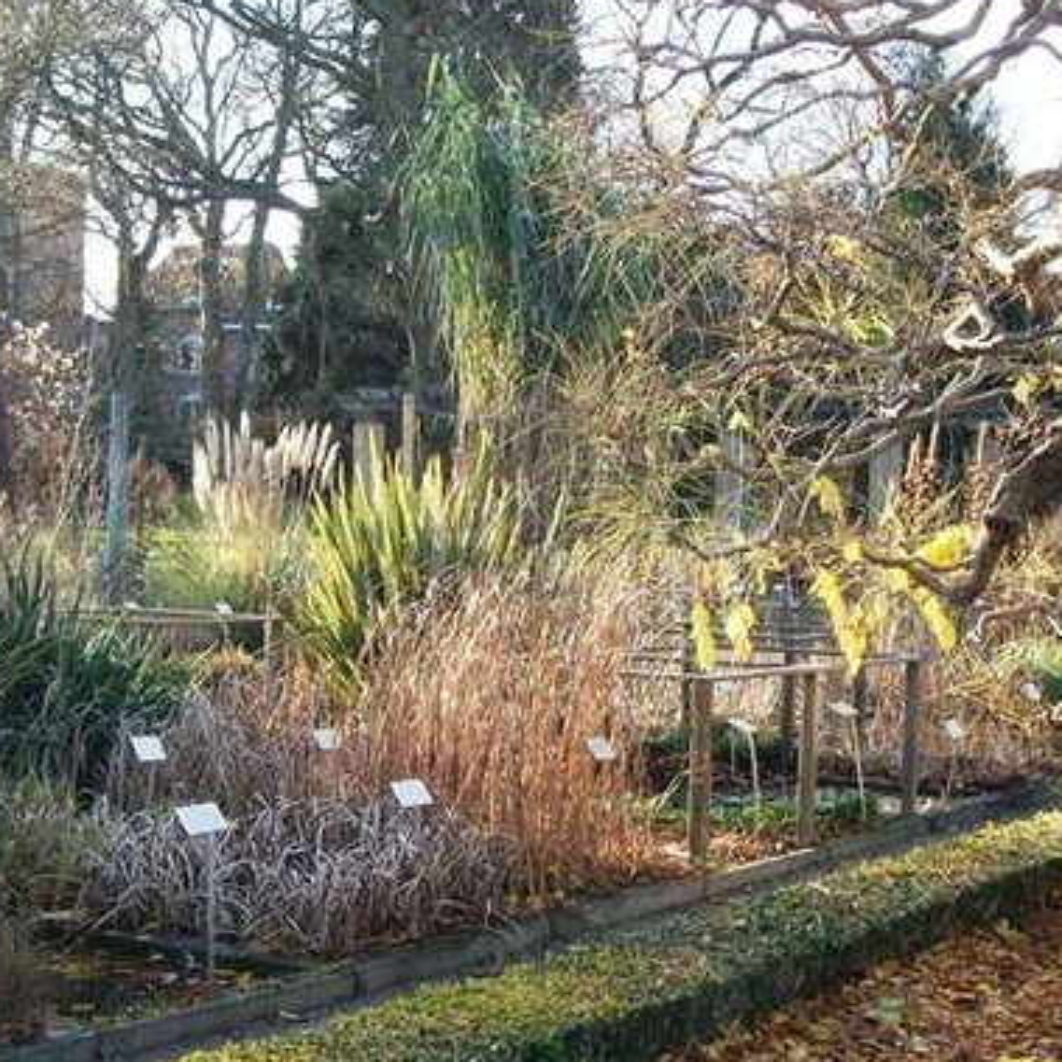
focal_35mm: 70
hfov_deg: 24.6
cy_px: 597
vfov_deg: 24.6
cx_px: 448
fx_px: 2430
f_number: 3.6
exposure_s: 1/125
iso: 80
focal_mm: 8.8
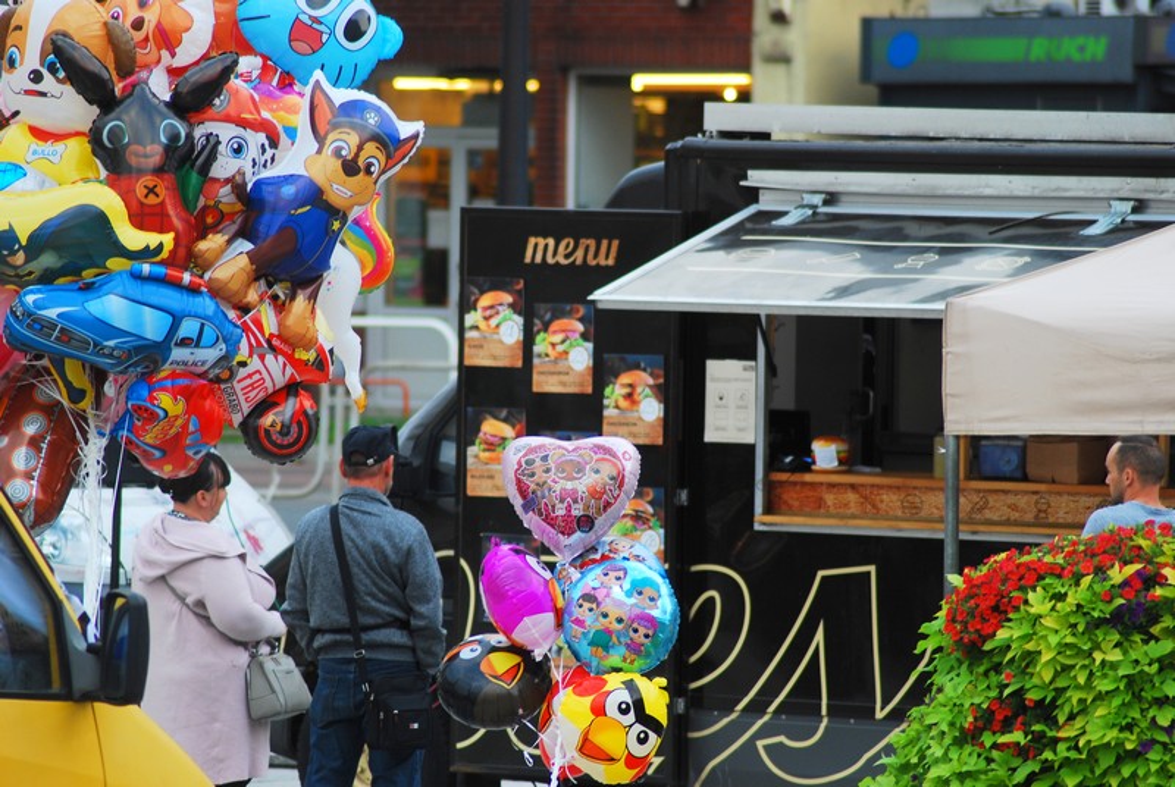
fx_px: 10296
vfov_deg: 4.4
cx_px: 588
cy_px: 394
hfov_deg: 6.5
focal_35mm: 315
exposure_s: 1/160
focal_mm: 210
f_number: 5
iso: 320
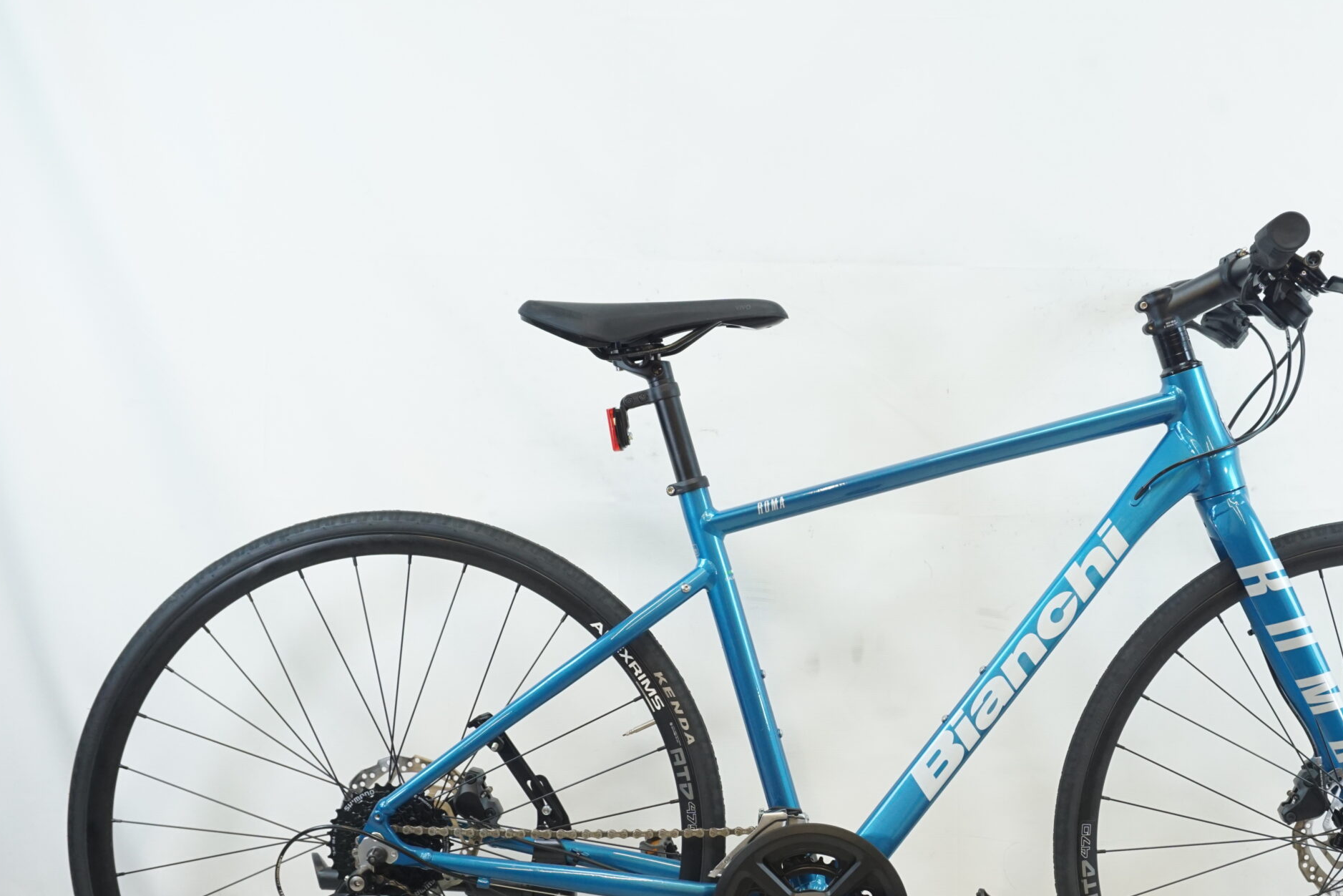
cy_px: 562
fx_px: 1679
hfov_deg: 43.1
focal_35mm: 45
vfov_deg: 29.8
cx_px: 883
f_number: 5.6
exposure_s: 1/50
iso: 800
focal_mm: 22
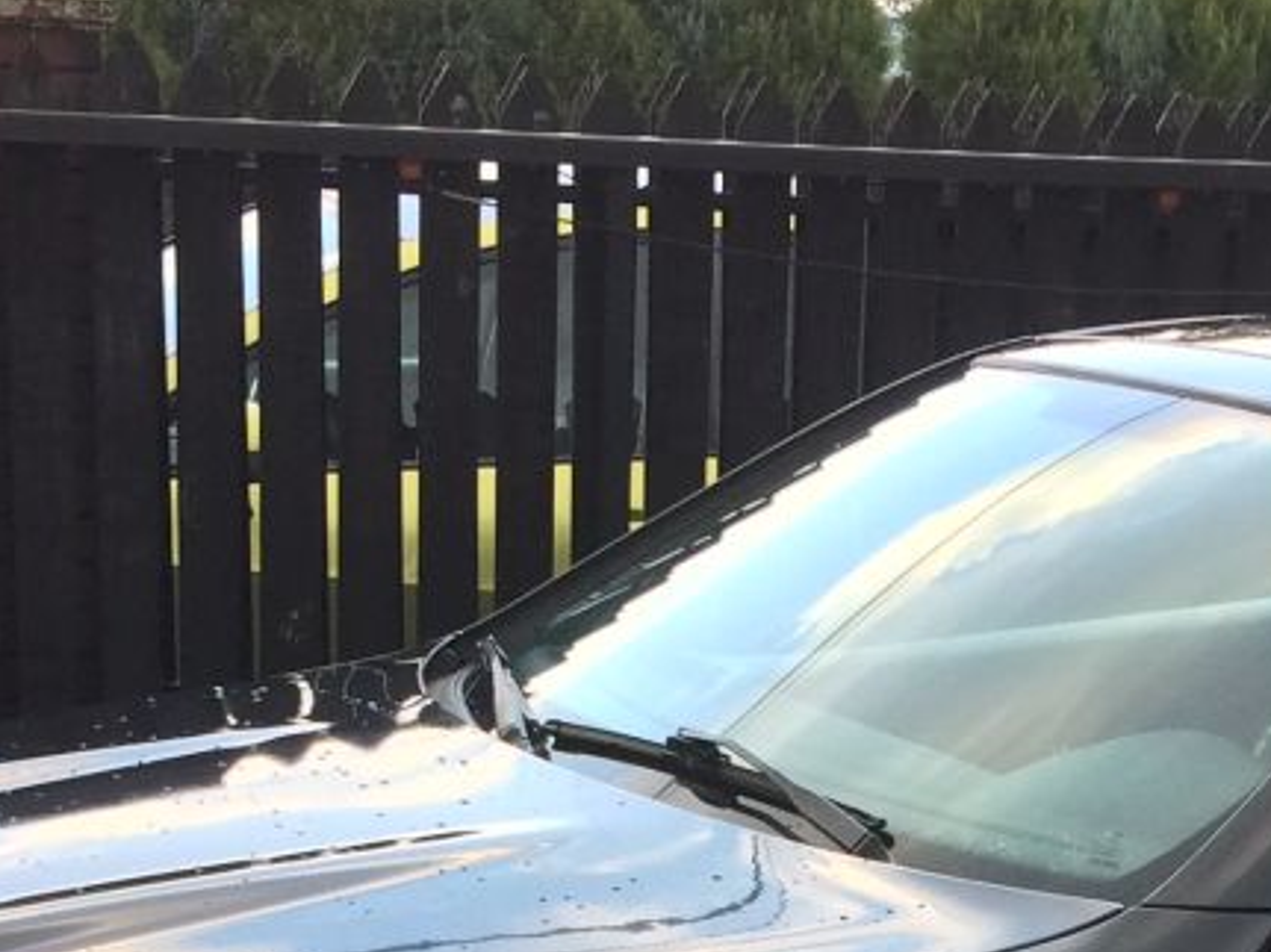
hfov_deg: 19.3
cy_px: 1357
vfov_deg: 13.9
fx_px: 3707
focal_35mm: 101
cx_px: 929
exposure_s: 1/100
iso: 64
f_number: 2.2
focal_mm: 4.15
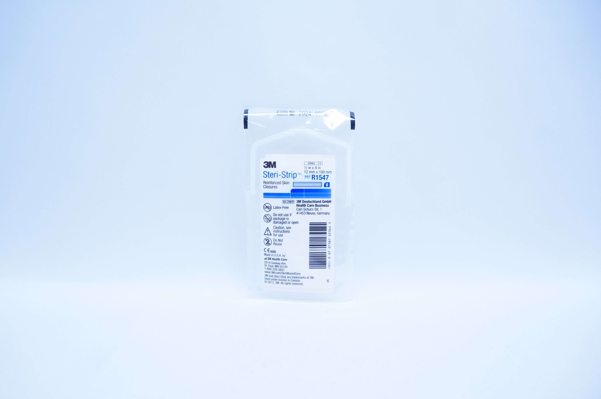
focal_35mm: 27
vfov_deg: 47.8
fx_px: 450
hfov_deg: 67.4
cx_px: 300
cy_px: 200
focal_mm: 18
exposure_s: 1/200
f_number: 4.5
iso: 800
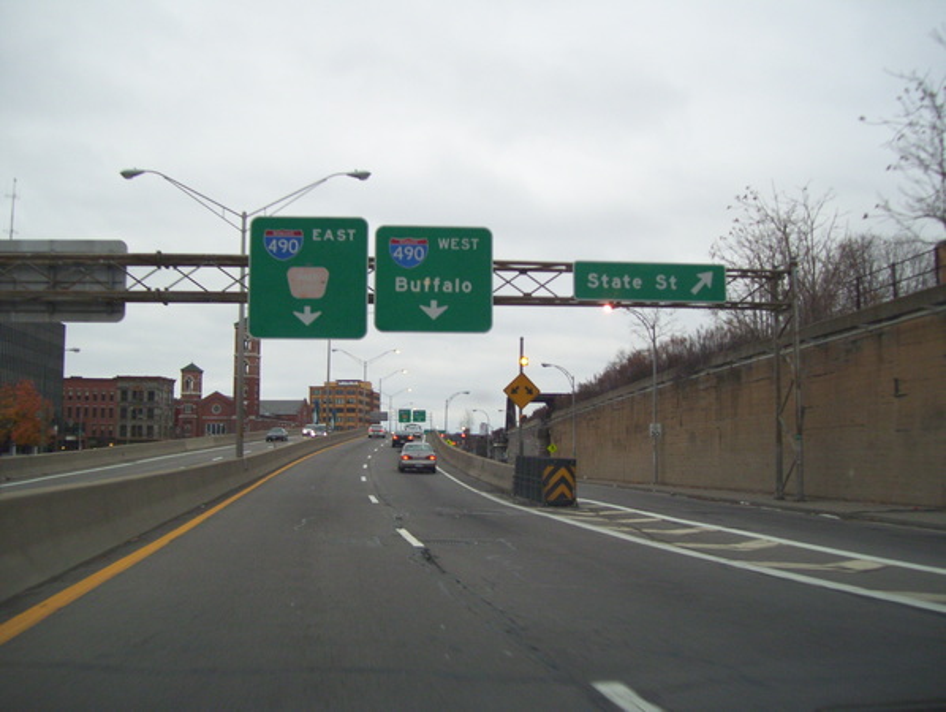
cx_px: 473
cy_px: 356
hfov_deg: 51.3
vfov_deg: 39.7
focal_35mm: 36
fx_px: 985
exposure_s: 1/160
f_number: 2.7
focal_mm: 6
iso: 200
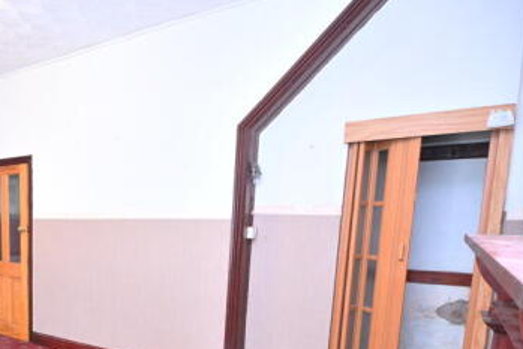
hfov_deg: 55.5
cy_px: 276
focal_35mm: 30
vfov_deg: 41.8
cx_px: 74
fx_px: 436
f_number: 5.6
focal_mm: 16
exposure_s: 1/80
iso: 3200
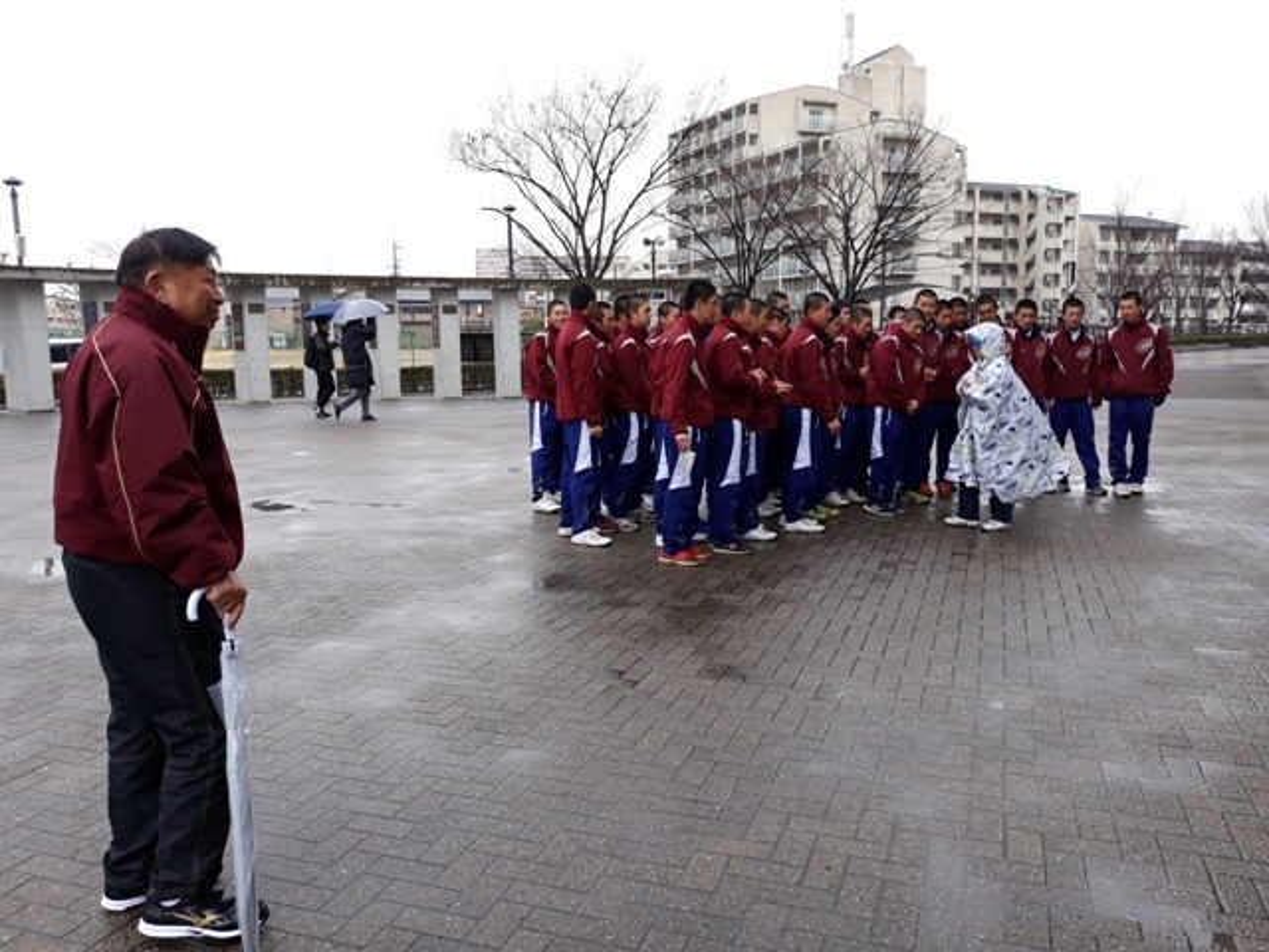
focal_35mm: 27
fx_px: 990
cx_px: 634
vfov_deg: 51.4
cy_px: 476
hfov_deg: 65.3
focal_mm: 3.71
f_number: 1.7
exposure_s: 1/357
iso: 40
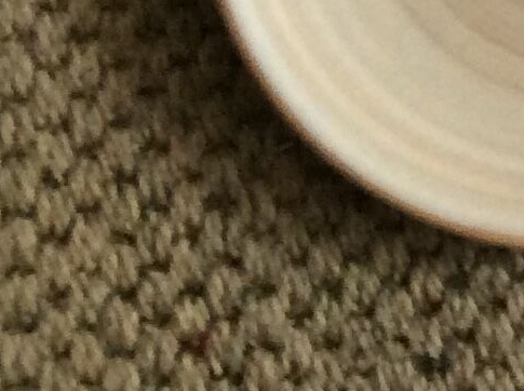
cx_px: 1196
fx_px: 2584
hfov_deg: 10.3
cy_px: -500
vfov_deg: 8.1
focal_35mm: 171
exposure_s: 1/25
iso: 100
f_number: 2.4
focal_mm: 3.3
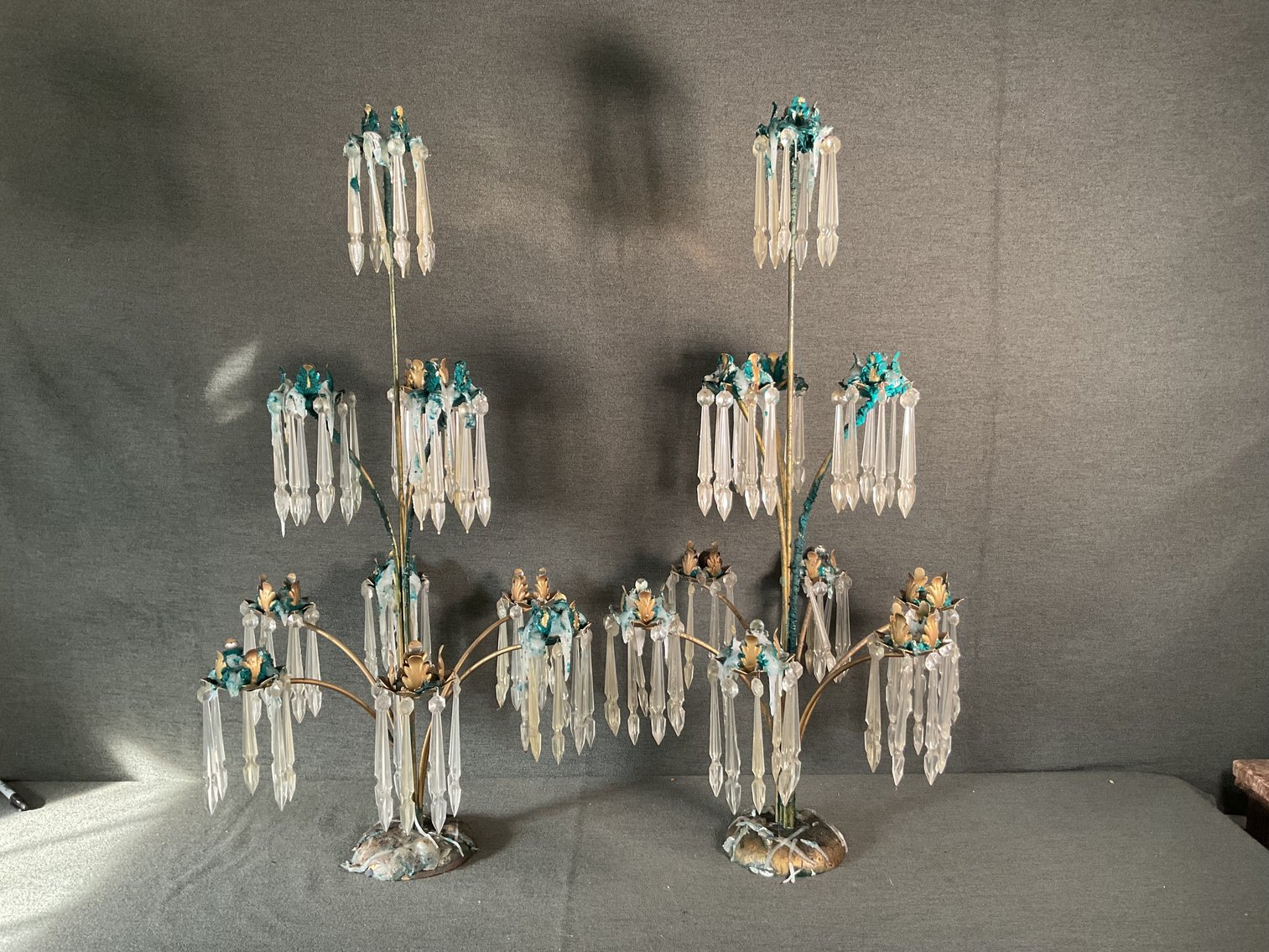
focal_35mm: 29
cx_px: 634
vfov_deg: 48.2
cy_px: 476
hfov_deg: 61.7
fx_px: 1063
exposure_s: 1/60
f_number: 1.8
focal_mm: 3
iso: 125
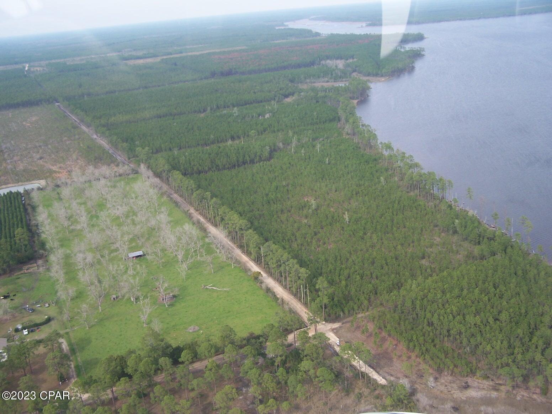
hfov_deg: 49.0
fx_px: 606
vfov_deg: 37.7
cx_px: 276
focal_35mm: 38
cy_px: 207
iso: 80
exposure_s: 1/400
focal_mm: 6.3
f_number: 2.8
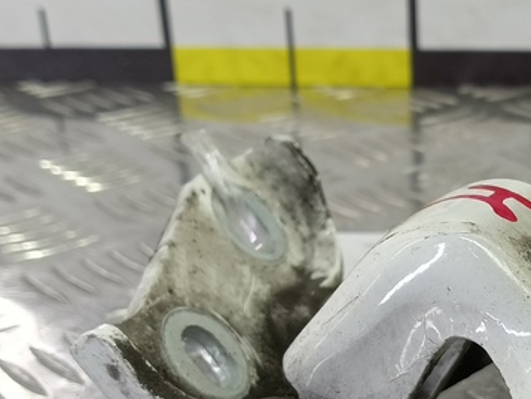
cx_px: 489
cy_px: 430
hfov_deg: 28.1
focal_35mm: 66
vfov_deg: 21.2
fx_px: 1013
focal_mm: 4.11
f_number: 1.6
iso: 118
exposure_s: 1/50
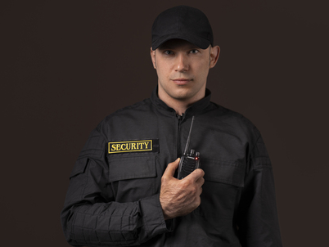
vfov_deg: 15.9
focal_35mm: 93
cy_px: 124
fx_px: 884
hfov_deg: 21.1
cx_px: 186
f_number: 2.5
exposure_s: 1/100
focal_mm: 85
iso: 200
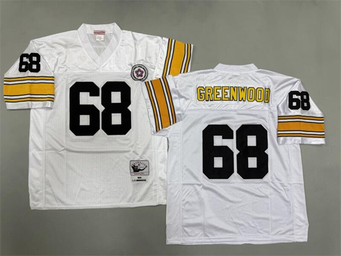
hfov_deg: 71.6
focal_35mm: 24
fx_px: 236
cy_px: 128
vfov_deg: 56.8
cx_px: 170
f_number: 1.78
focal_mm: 6.76
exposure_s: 1/100
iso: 125
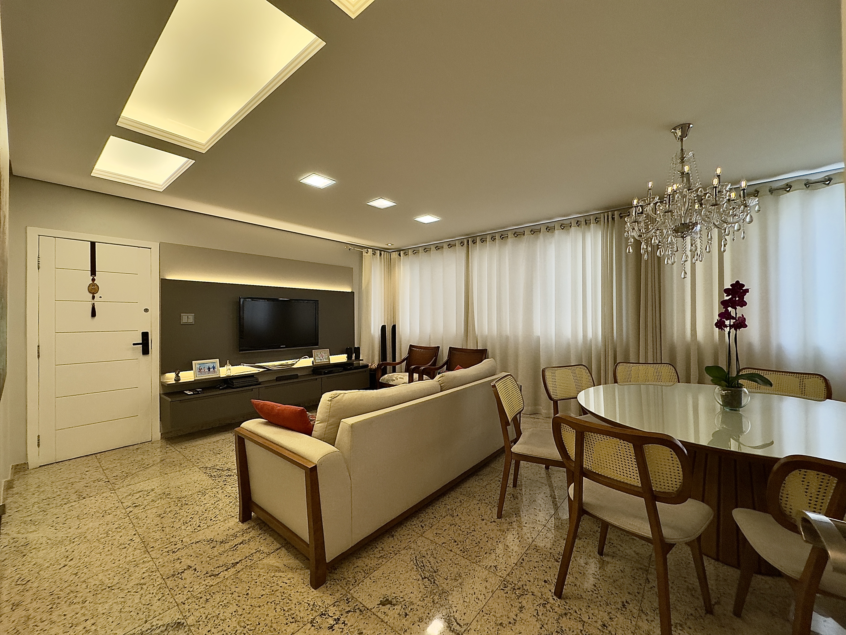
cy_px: 318
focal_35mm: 14
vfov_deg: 85.7
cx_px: 423
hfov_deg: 102.1
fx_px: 342
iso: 320
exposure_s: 1/120
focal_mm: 2.22
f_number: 2.2
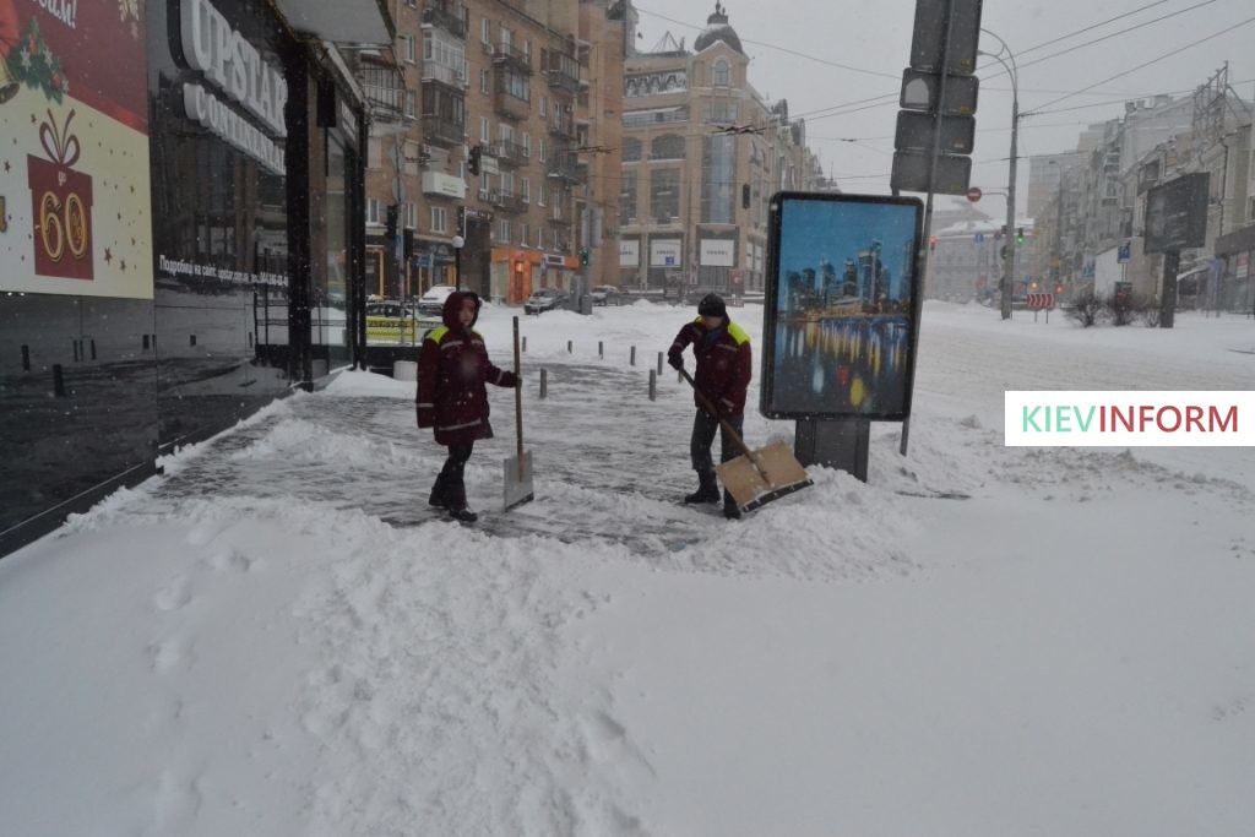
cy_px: 418
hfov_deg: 67.4
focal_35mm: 27
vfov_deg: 47.9
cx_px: 628
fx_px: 941
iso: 3200
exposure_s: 1/1000
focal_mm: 18
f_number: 9
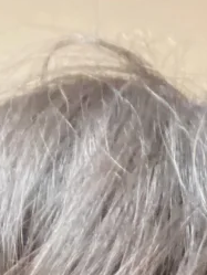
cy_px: 748
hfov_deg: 11.2
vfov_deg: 11.2
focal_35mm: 133
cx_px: 114
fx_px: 1060
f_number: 2.2
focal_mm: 2.71
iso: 1000
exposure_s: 1/15
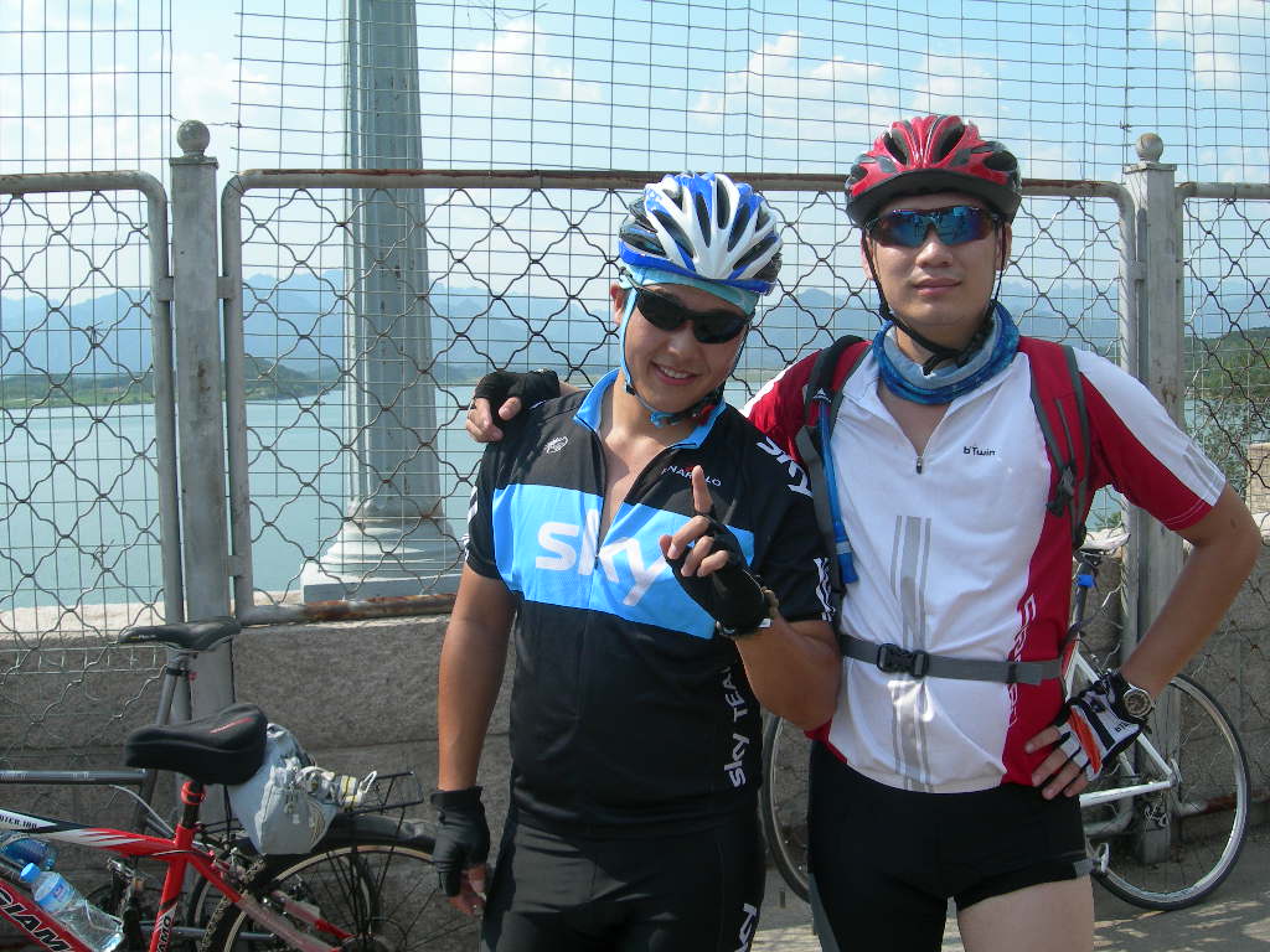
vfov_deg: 35.1
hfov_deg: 45.8
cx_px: 635
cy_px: 476
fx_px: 1504
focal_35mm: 41
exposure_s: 1/327
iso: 50
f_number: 4.9
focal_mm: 8.5
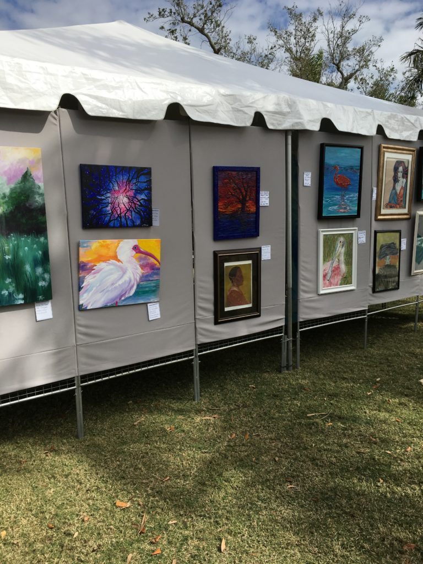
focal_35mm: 29
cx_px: 212
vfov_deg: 61.7
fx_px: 472
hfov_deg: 48.2
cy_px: 282
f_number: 2.2
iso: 25
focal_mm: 4.15
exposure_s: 1/2404
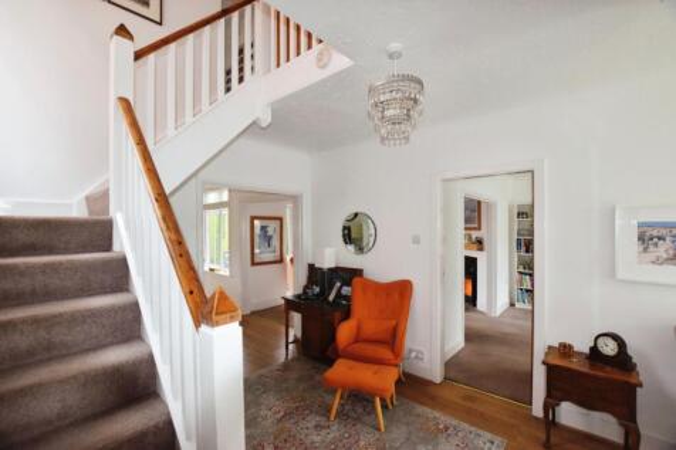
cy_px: 225
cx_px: 338
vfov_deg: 77.3
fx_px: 282
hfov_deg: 100.4
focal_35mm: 15
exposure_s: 1/100
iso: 800
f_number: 5
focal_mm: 10
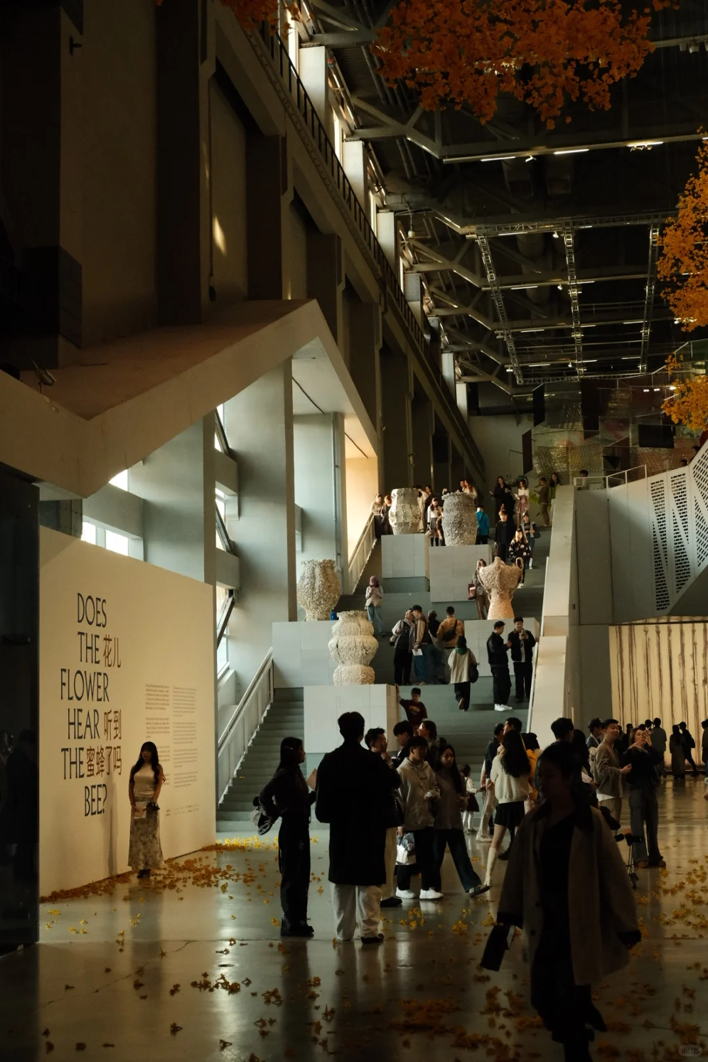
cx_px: 354
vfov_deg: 37.5
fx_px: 1563
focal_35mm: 53
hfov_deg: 25.5
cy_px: 531
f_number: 4
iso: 5000
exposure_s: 1/320
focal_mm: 35
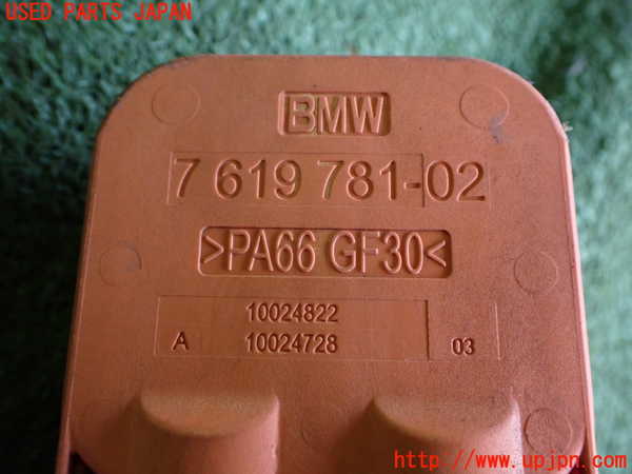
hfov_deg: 60.0
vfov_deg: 46.8
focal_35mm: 30
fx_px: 548
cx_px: 316
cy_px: 237
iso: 500
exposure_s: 1/125
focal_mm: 5.4
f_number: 2.3
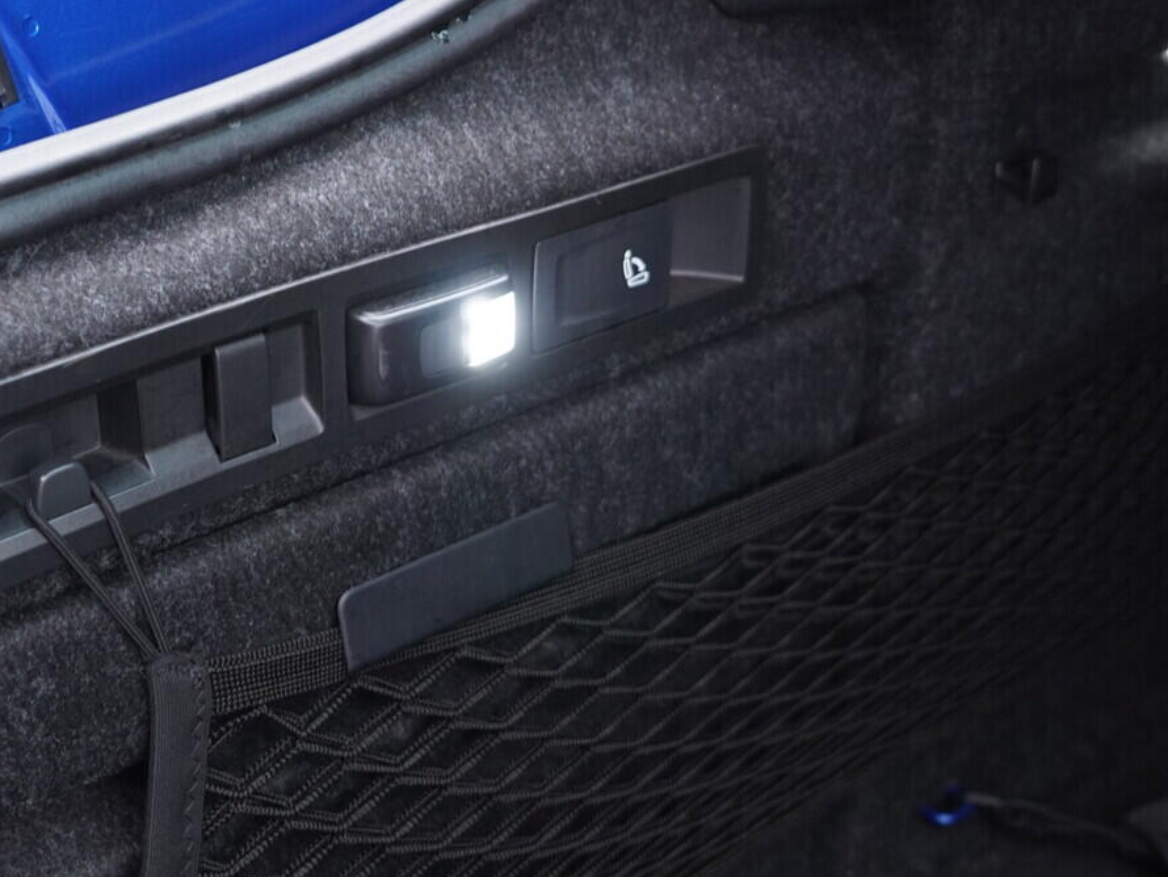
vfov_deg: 26.1
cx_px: 538
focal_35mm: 56
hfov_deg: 34.3
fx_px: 1890
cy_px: 399
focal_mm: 24
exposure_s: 1/40
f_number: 2.8
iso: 400
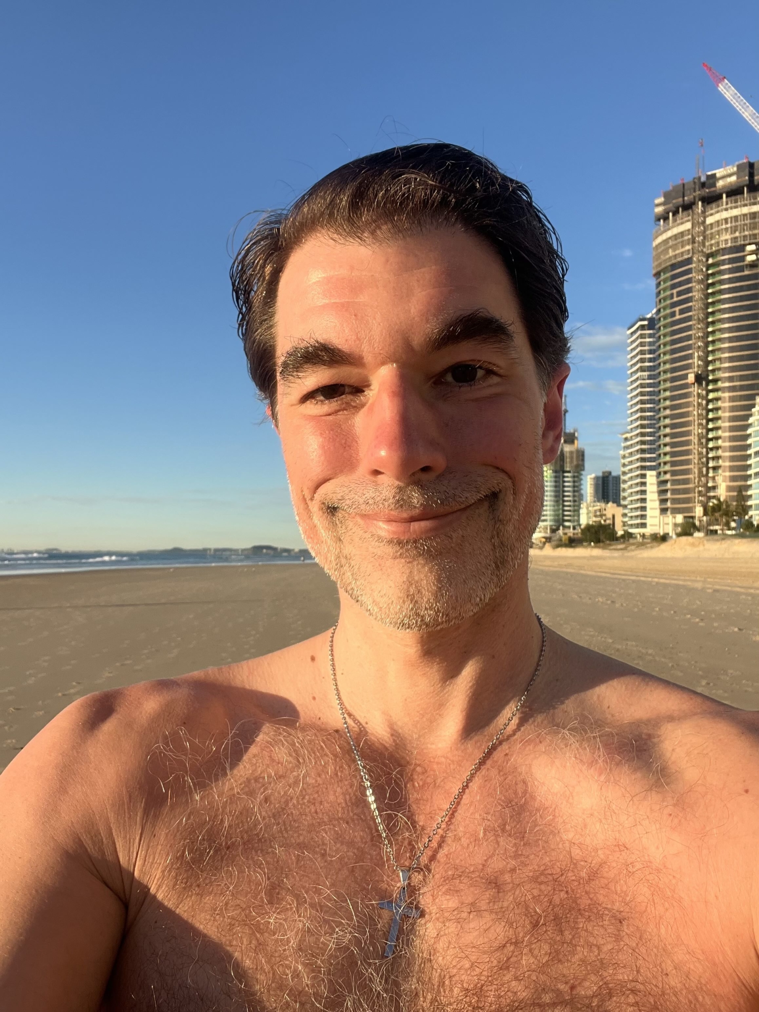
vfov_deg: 60.0
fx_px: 877
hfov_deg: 46.8
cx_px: 380
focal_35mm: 30
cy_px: 506
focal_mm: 2.71
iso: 32
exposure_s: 1/515
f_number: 2.2
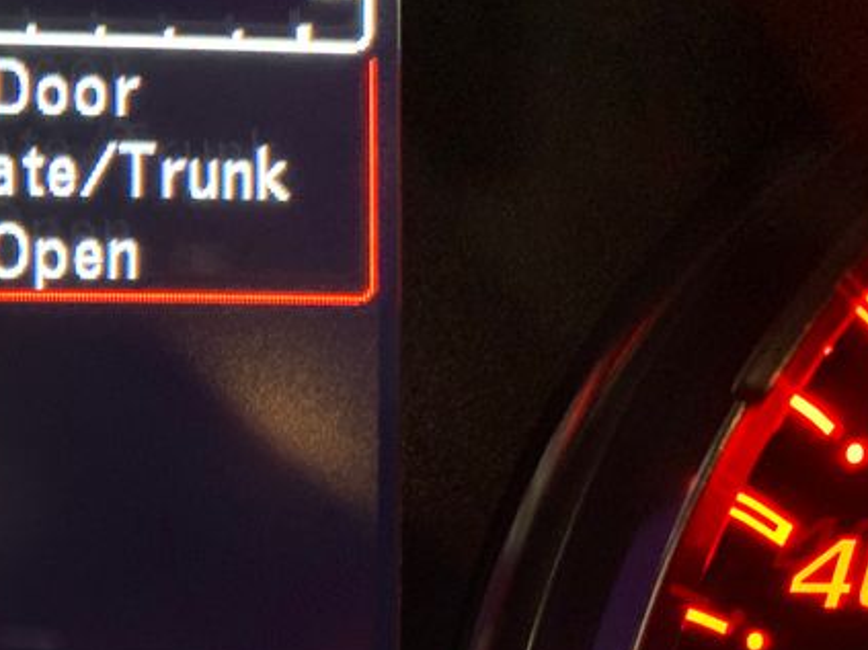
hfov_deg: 27.7
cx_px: -123
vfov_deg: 21.8
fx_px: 1579
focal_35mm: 63
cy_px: 744
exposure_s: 1/25
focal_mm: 4.25
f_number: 1.8
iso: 500
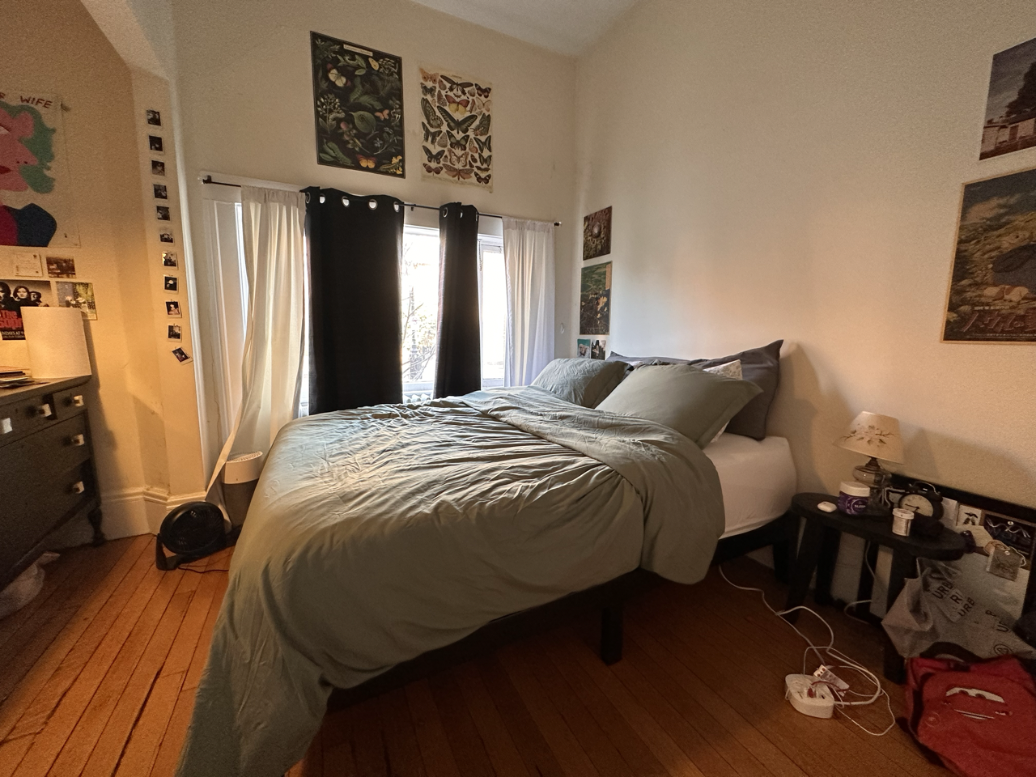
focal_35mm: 14
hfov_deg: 102.1
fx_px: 419
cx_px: 518
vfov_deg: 85.7
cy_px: 388
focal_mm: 2.22
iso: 250
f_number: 2.2
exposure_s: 1/60
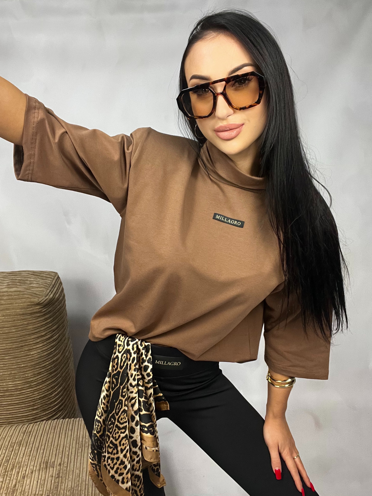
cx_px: 186
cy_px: 248
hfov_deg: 46.8
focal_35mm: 30
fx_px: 430
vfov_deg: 60.0
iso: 125
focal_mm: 2.71
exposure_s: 1/50
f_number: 2.2
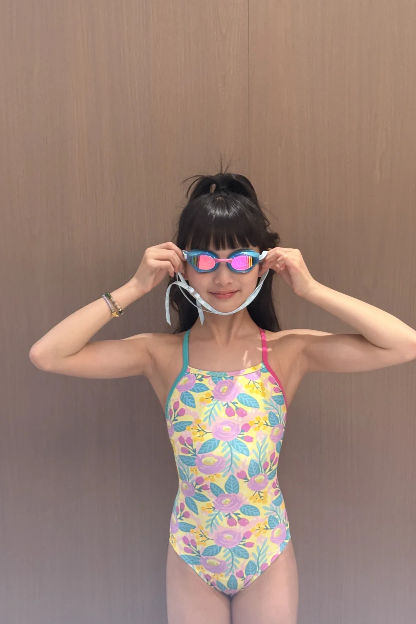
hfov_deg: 27.0
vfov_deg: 39.6
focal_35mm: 50
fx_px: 866
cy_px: 312
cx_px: 226
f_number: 1.78
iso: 250
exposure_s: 1/60
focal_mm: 6.76
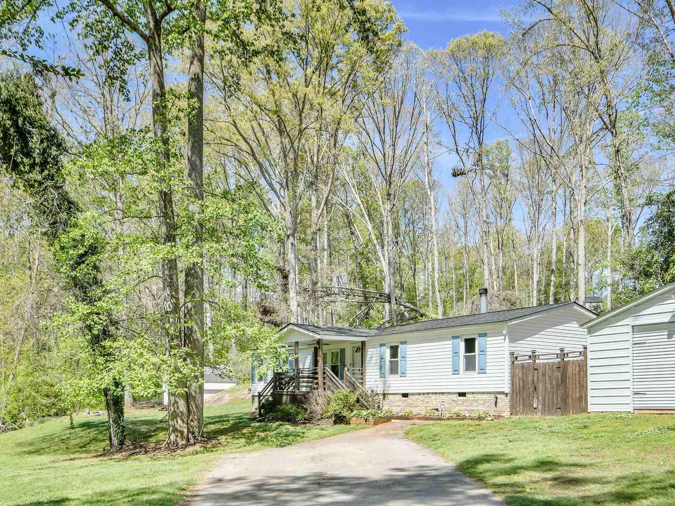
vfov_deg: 38.0
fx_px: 702
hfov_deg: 51.4
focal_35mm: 36
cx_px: 335
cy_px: 415
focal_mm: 19
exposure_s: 1/500
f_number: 8
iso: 400
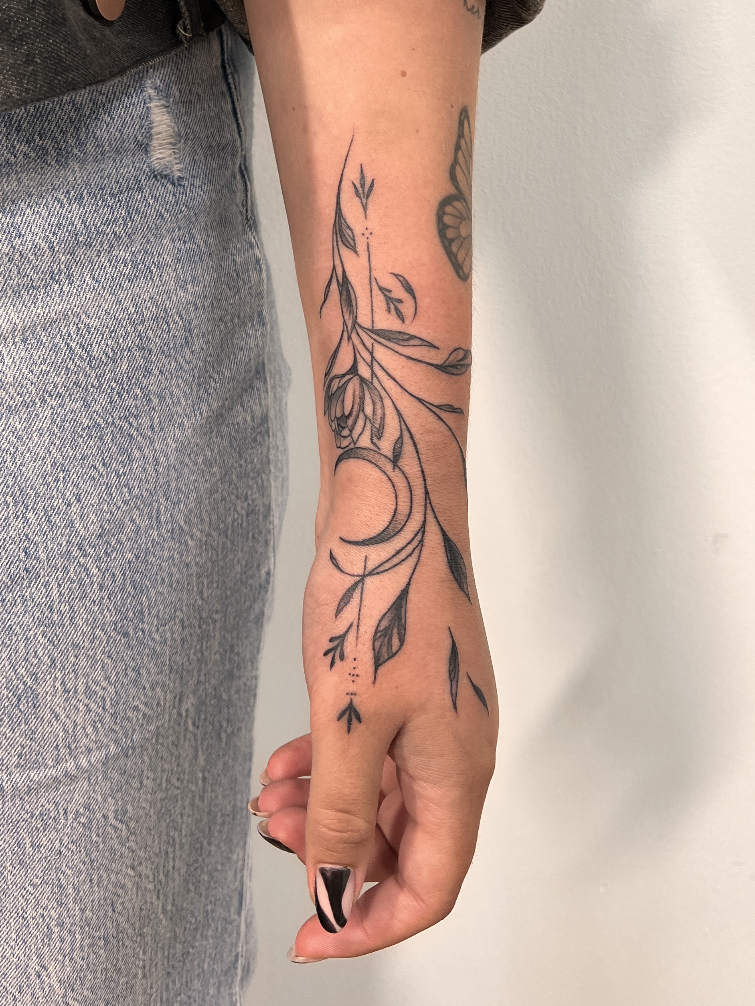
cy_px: 503
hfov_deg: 53.1
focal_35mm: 26
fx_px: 756
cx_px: 378
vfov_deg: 67.3
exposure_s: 1/100
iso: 80
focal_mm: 5.7
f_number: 1.5
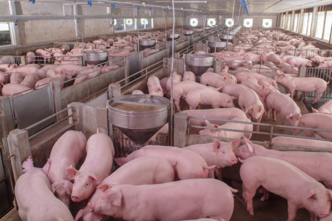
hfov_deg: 61.9
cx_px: 166
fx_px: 277
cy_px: 110
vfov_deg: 43.6
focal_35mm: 30
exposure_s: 1/30
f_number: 4.8
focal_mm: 20
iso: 400
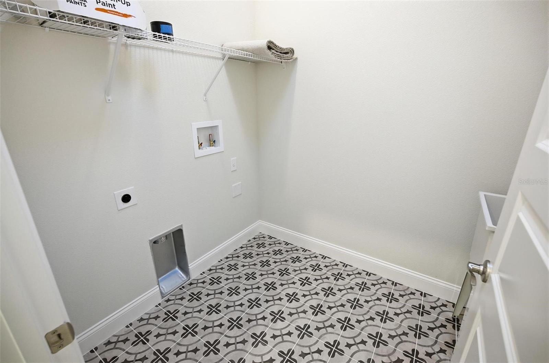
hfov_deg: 95.8
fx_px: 248
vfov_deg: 72.5
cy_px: 182
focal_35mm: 16
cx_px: 274
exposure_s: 1/20
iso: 100
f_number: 5.6
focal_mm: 16.3
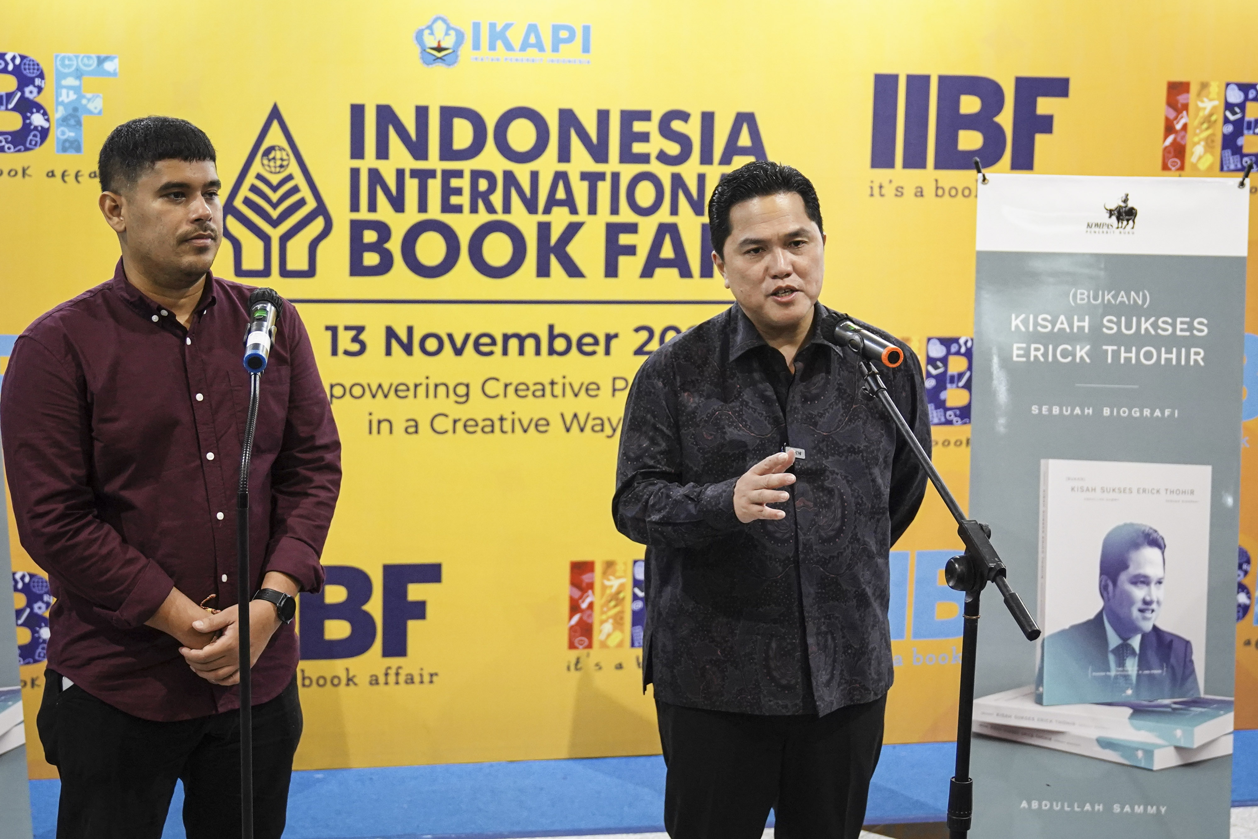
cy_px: 420
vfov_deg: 23.4
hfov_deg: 34.5
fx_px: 2027
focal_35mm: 58
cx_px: 629
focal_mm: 39
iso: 3200
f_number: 2.8
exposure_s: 1/200
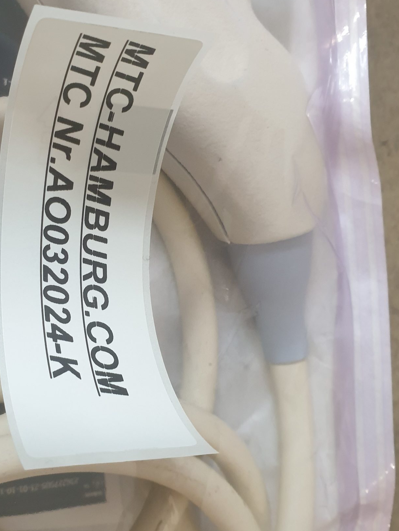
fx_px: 630
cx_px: 96
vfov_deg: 45.7
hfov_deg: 34.4
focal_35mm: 41
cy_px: 279
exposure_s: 1/50
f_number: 2.4
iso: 400
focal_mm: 4.3
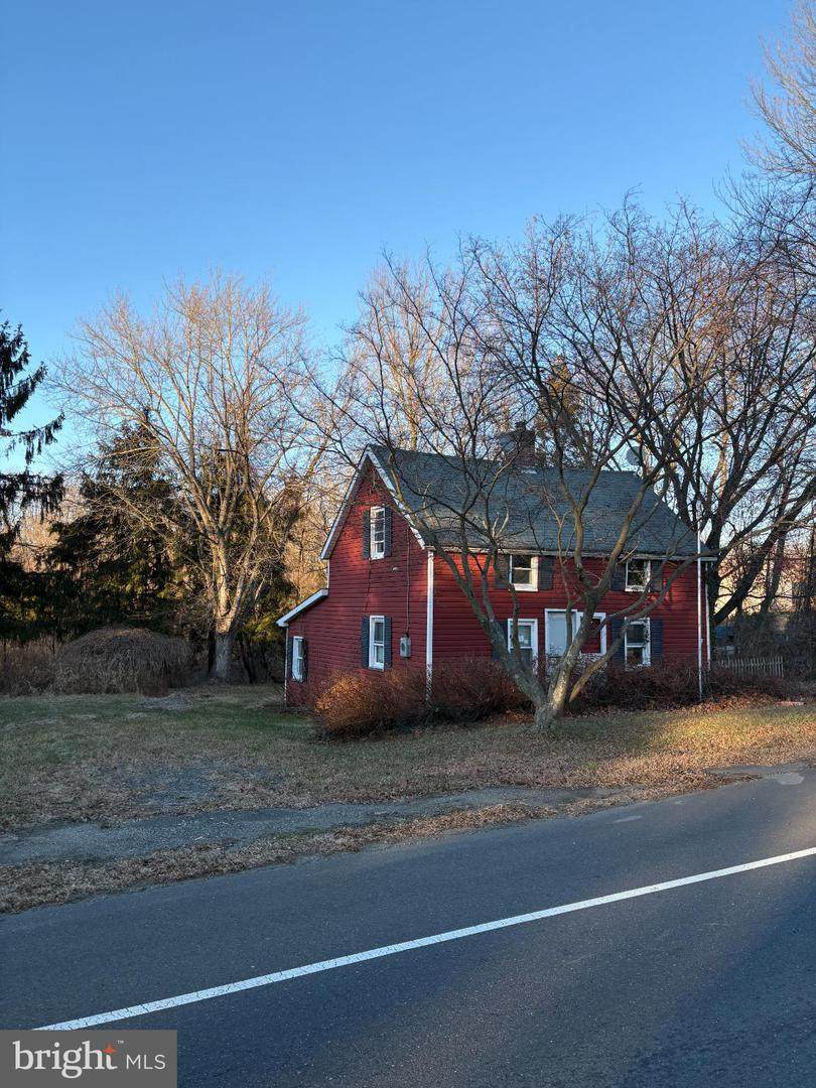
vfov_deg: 67.3
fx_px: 817
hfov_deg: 53.1
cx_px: 408
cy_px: 544
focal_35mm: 26
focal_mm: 5.96
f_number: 1.6
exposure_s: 1/667
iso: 50
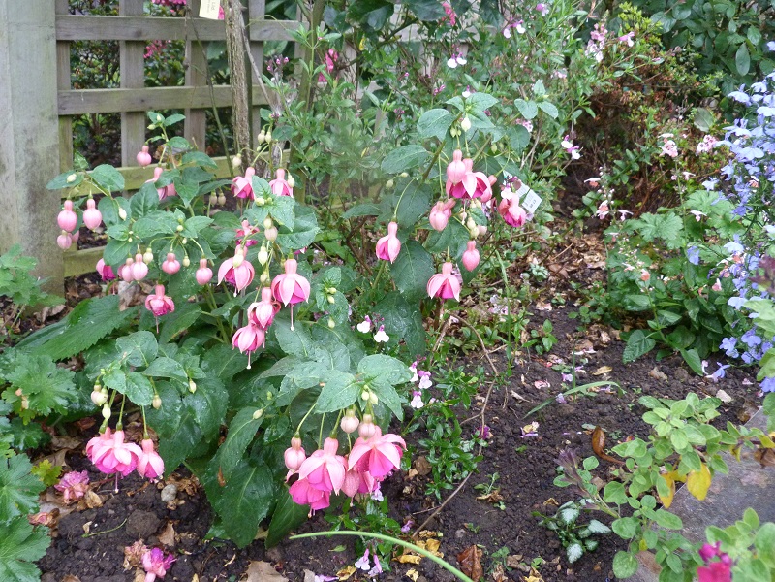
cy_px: 291
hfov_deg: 51.4
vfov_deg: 39.7
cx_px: 388
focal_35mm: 36
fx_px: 806
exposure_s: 1/125
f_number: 3.1
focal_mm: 6.5
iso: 400
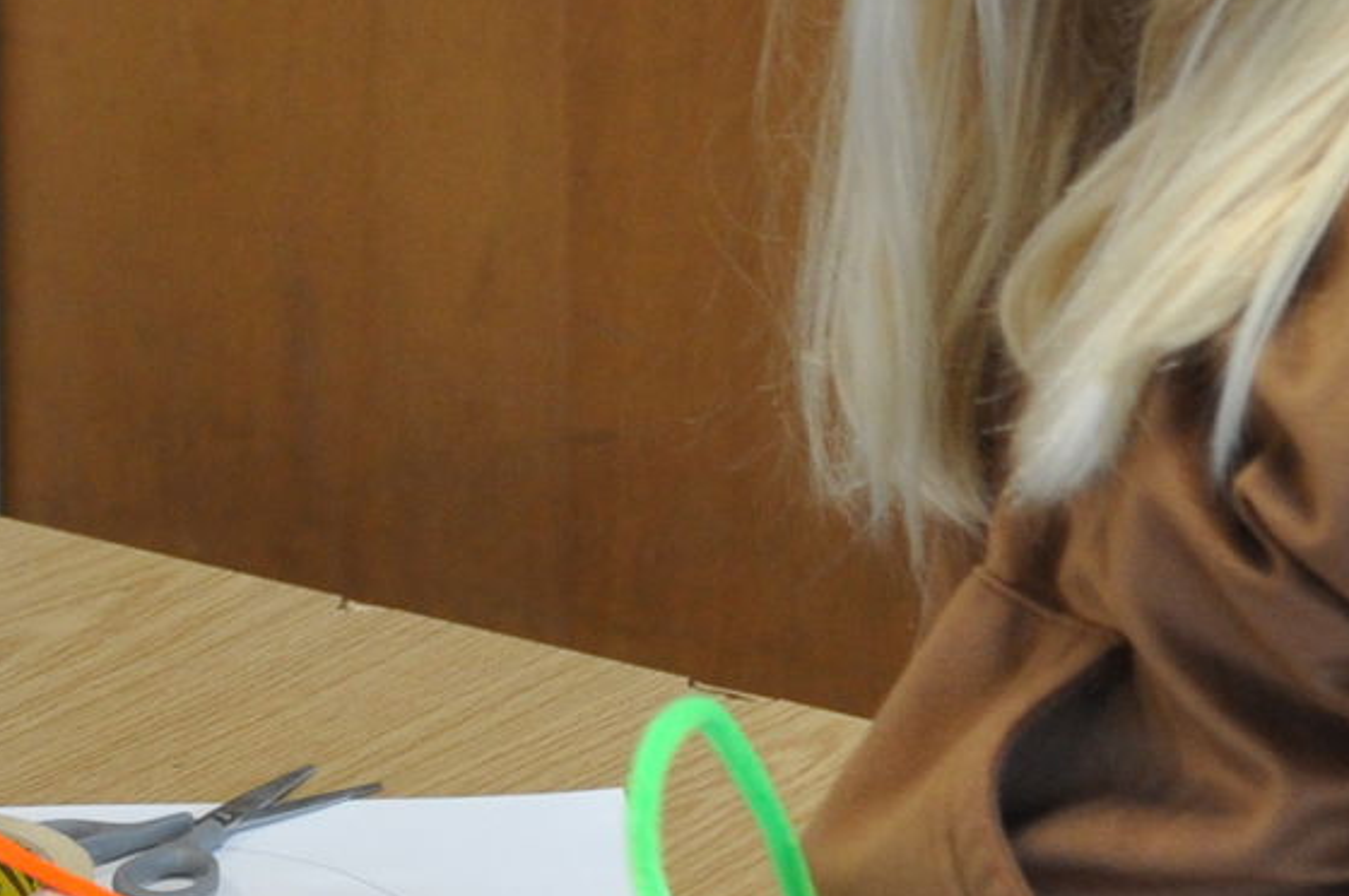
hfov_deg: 11.1
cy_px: -311
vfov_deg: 7.5
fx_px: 6774
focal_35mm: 181
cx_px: -395
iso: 560
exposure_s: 1/60
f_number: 4
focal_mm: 26
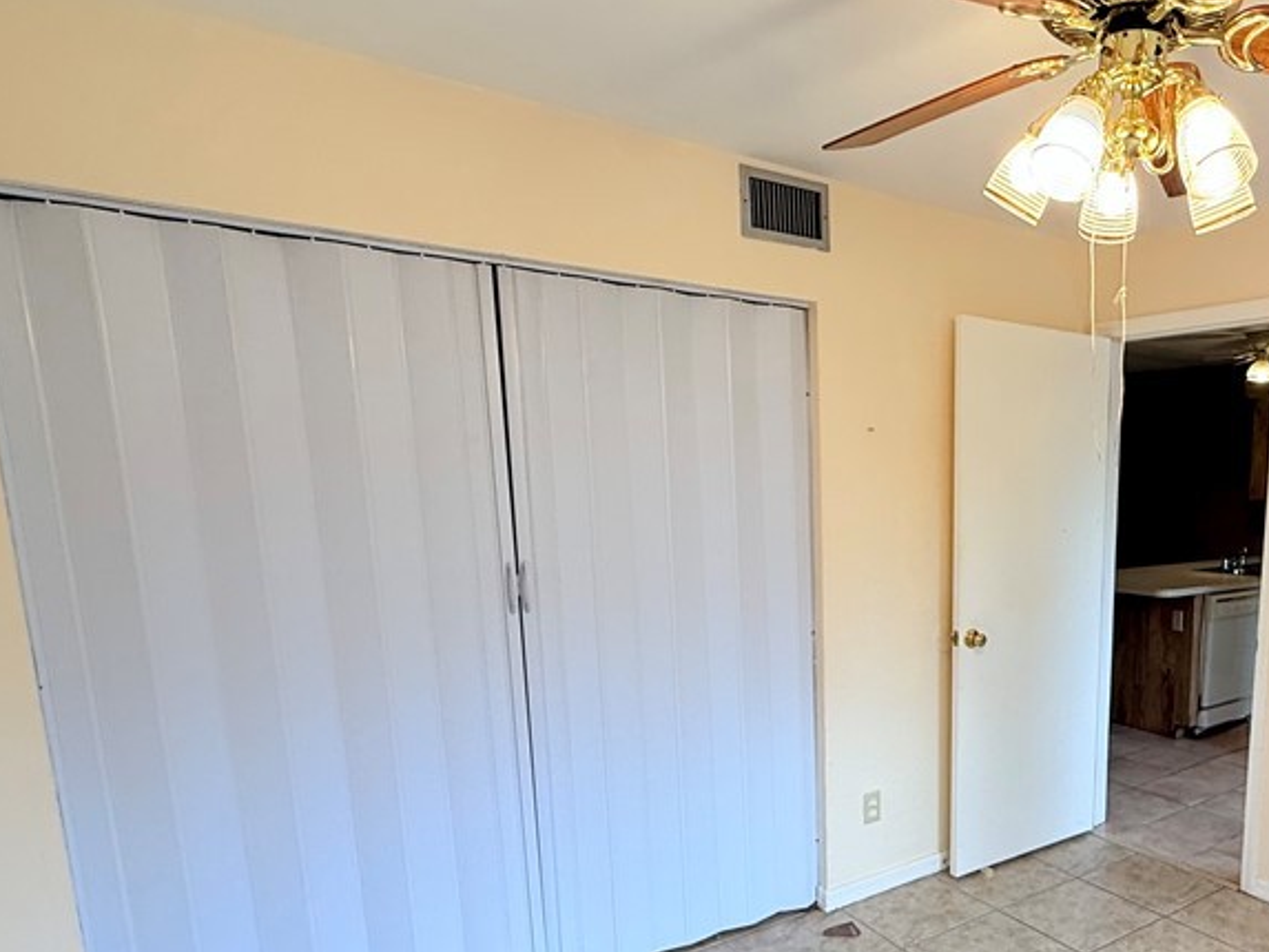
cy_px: 633
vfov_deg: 53.8
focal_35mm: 25
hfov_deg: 64.3
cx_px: 983
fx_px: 917
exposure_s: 1/120
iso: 125
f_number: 2.2
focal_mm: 2.22
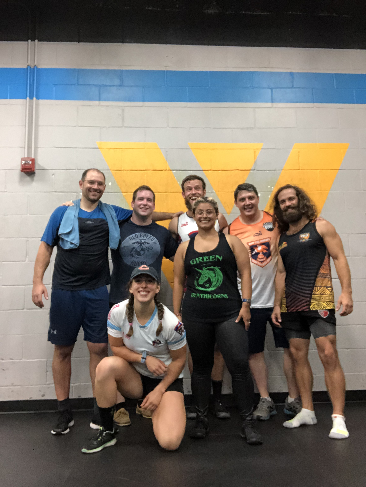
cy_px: 244
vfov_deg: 56.8
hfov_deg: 44.2
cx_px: 183
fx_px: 451
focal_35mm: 32
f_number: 2.2
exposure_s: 1/40
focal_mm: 2.87
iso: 320
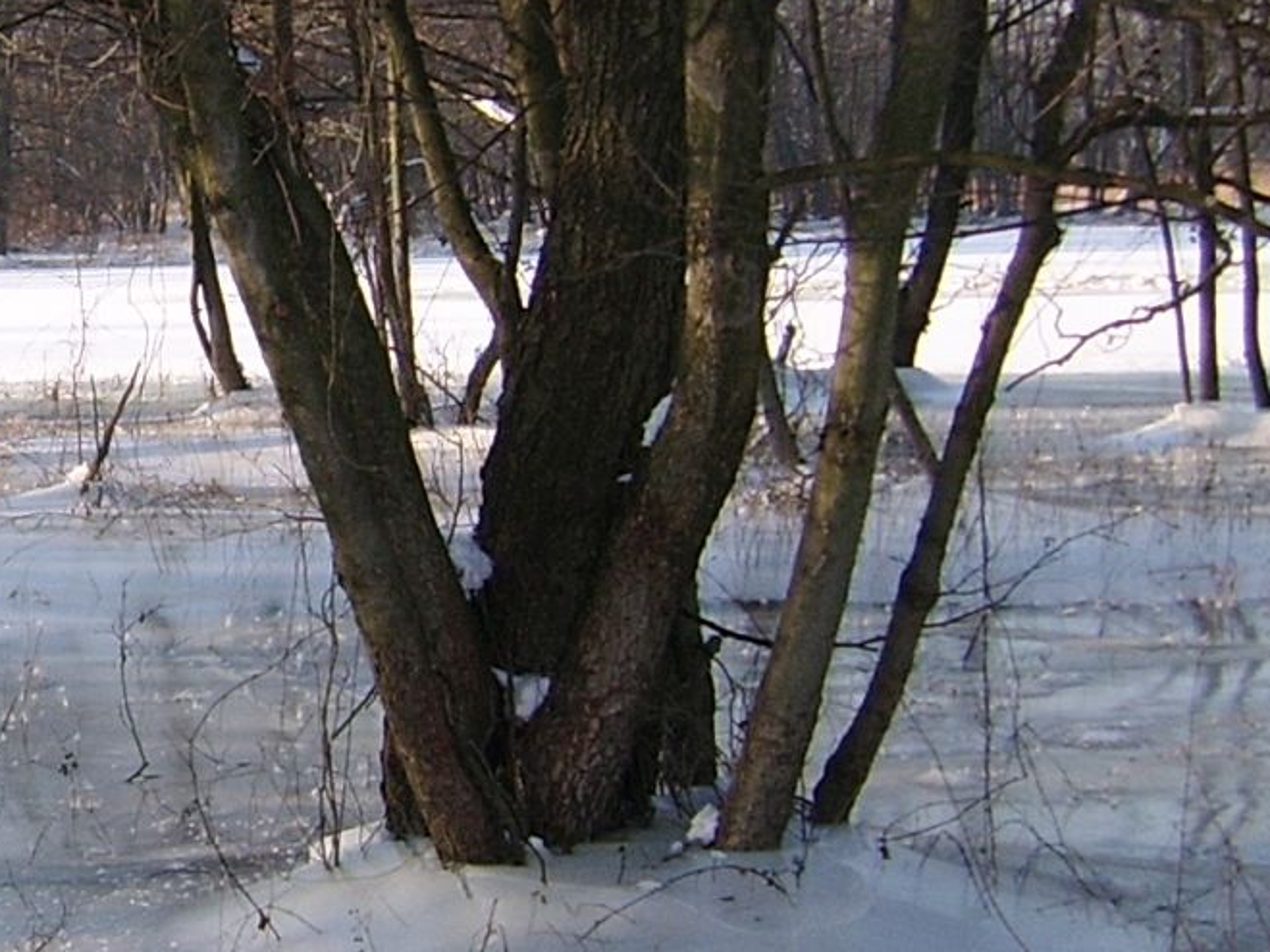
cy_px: 474
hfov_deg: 18.6
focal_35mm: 102
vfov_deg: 14.5
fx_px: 3742
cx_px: -89
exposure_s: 1/500
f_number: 2.8
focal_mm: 5.95
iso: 50
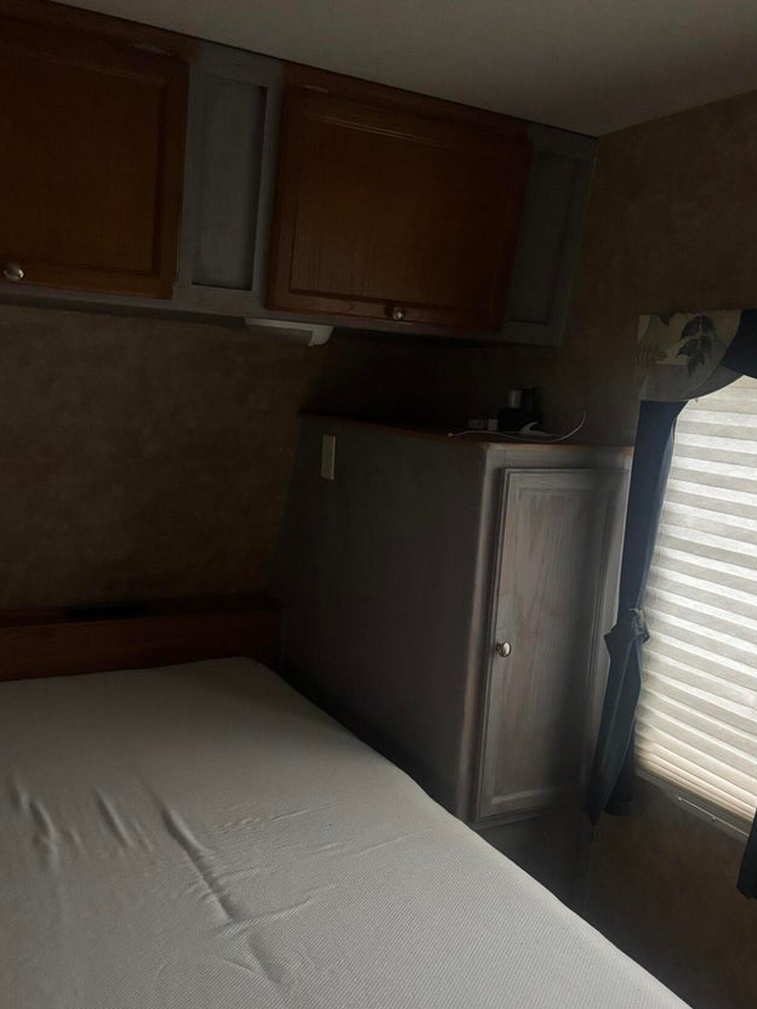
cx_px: 426
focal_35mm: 32
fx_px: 933
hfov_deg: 44.1
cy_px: 551
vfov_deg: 56.7
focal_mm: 5.96
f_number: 1.6
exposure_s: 1/30
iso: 640
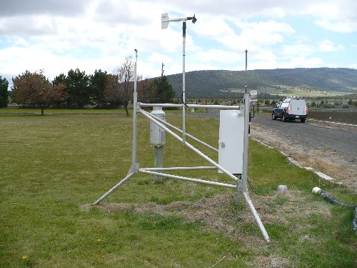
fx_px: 382
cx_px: 178
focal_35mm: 37
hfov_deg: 50.1
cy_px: 134
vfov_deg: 38.7
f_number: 2.8
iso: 100
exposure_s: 1/1300
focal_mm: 6.1
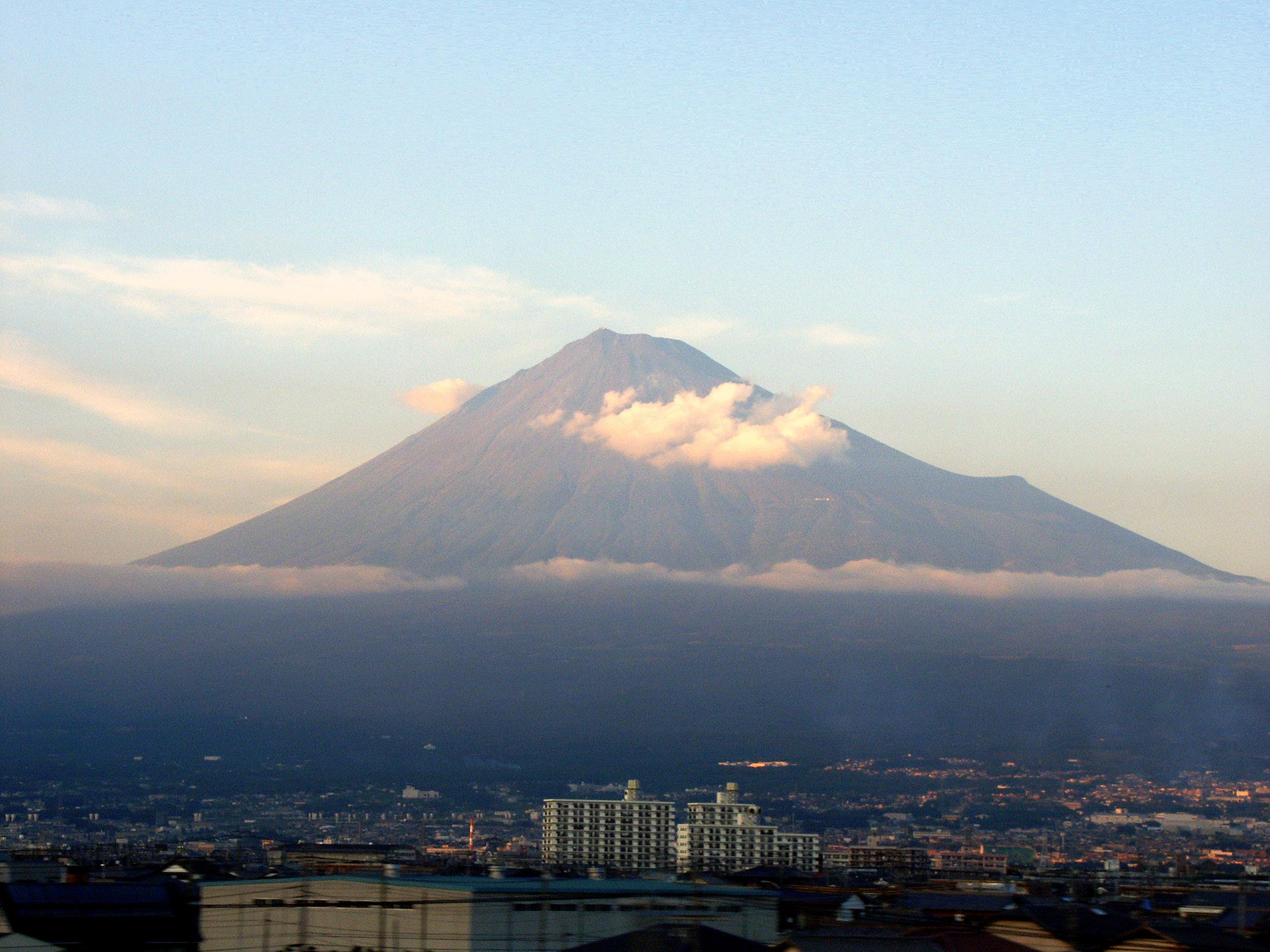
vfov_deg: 14.0
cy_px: 476
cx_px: 635
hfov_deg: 18.5
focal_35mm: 106
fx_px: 3889
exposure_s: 1/125
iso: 100
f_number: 6.7
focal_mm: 26.38
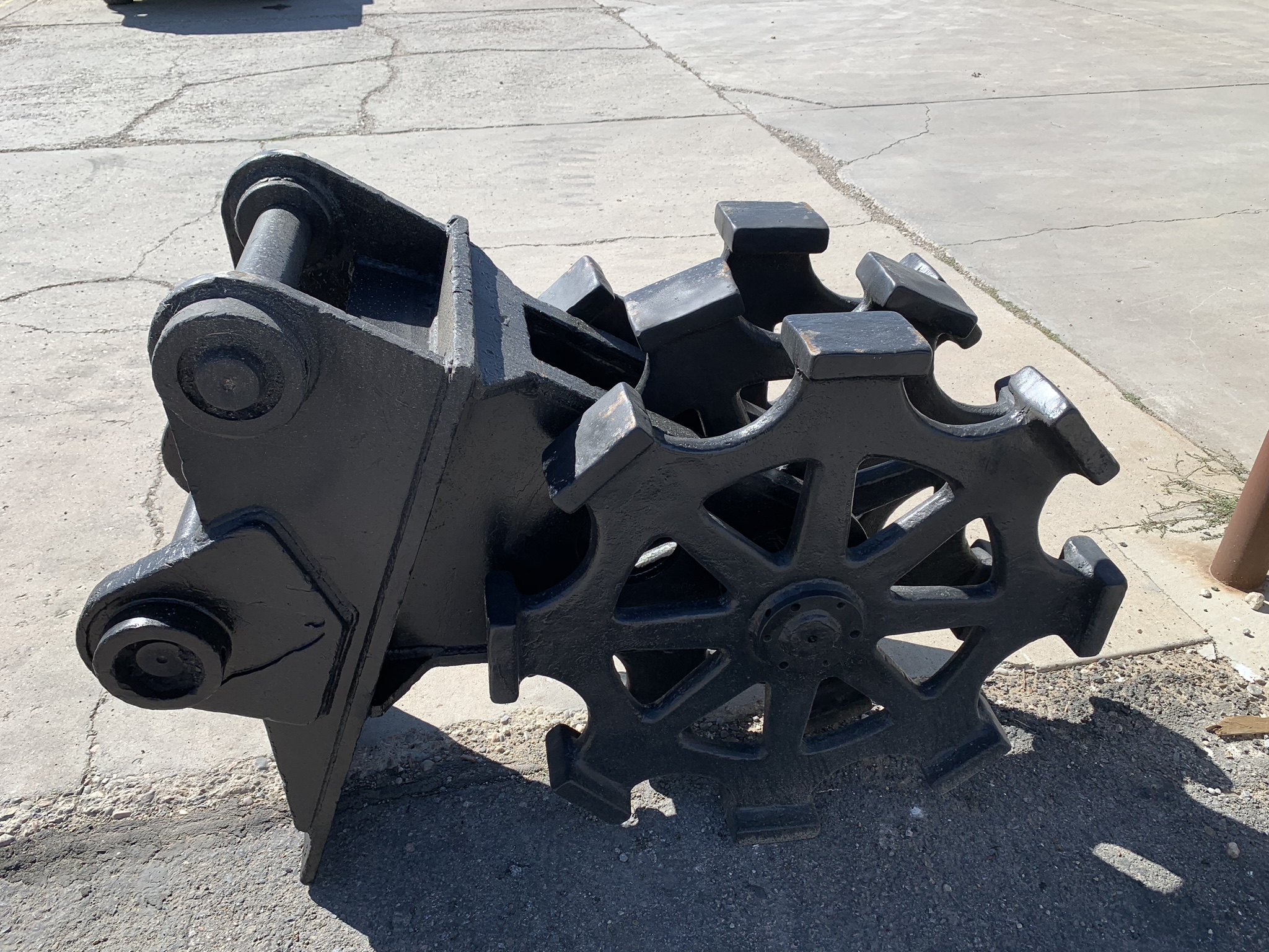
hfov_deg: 67.3
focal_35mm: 26
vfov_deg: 53.1
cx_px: 634
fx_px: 953
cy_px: 476
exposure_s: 1/1661
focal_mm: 4.25
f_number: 1.8
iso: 25
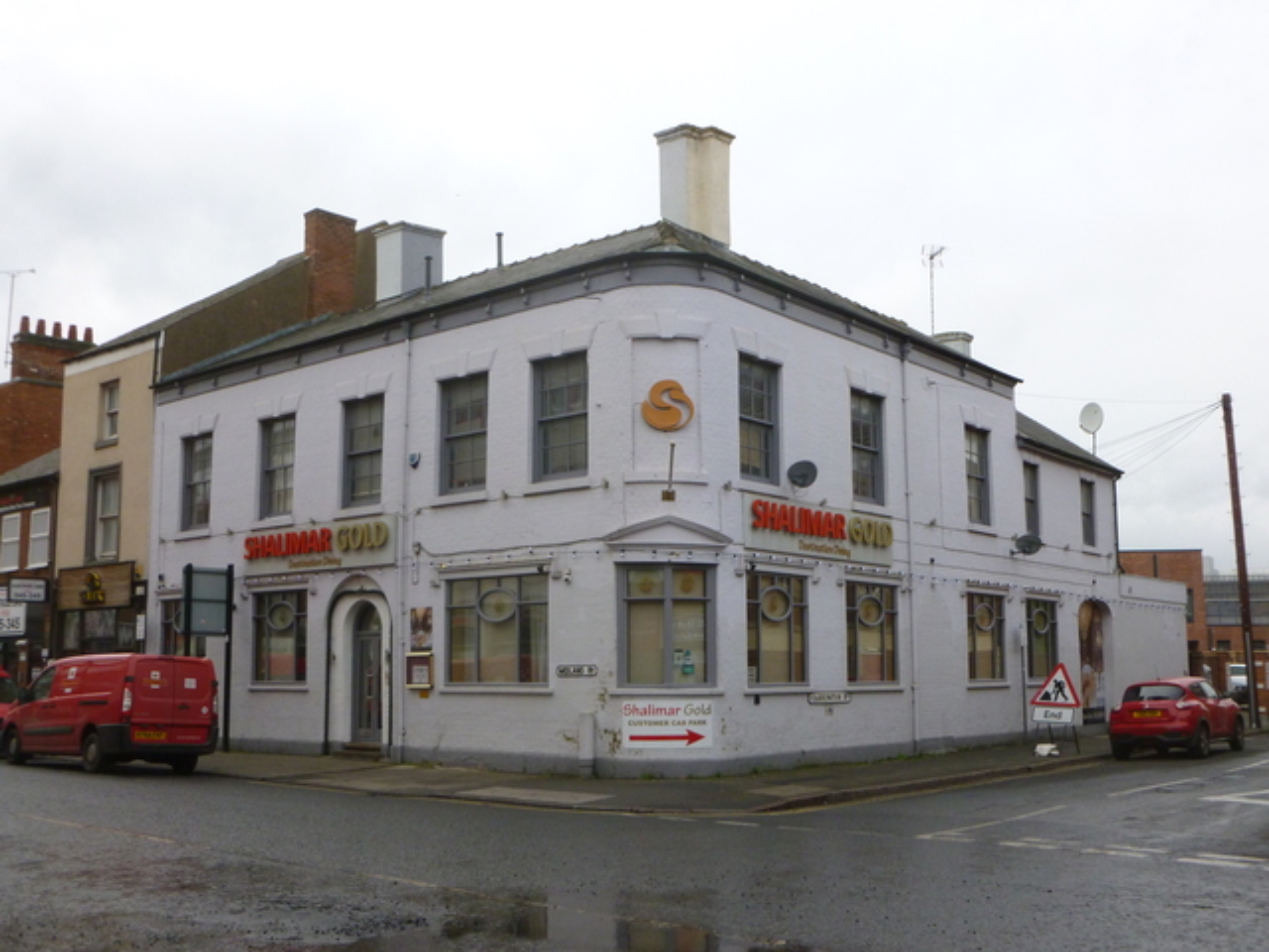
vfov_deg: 36.8
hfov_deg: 47.9
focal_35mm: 39
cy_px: 476
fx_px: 1430
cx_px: 634
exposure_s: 1/500
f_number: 3.7
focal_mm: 6.9
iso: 250
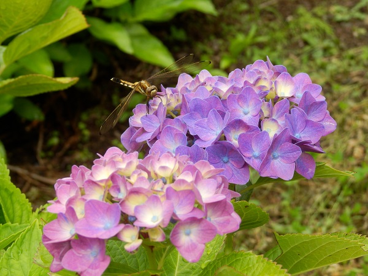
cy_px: 138
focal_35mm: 116
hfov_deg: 17.0
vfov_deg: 12.8
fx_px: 1233
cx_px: 184
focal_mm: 20.9
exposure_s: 1/125
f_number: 5.2
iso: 100
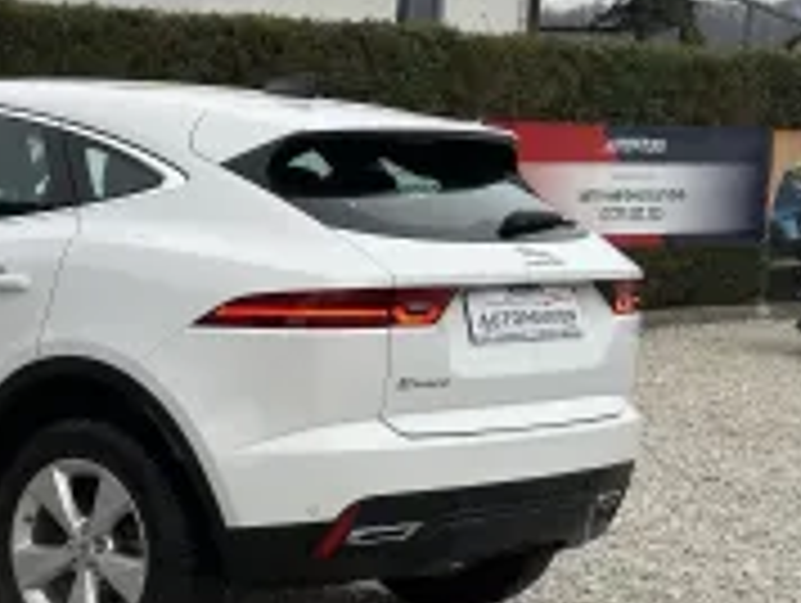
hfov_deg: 19.7
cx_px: 18
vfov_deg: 15.2
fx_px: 2248
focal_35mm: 97
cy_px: 410
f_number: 1.78
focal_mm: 6.86
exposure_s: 1/162
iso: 64
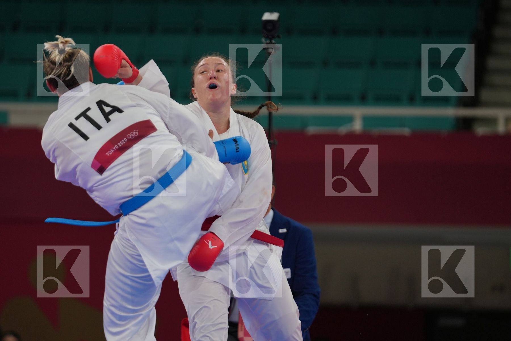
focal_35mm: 300
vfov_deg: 4.6
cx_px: 256
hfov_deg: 6.9
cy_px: 170
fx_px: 4258
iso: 400
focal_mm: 200
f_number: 2.8
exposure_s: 1/1000
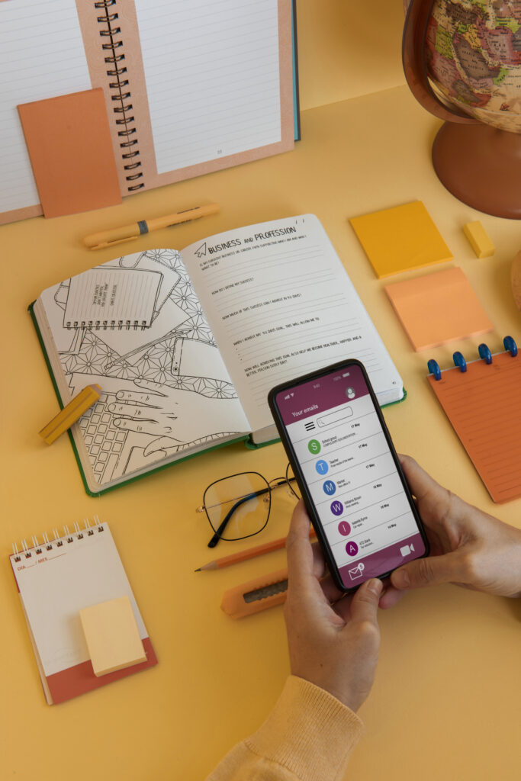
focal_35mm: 50
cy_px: 390
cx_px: 260
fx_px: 1085
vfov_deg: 39.6
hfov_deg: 27.0
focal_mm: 50
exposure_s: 1/125
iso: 100
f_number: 11
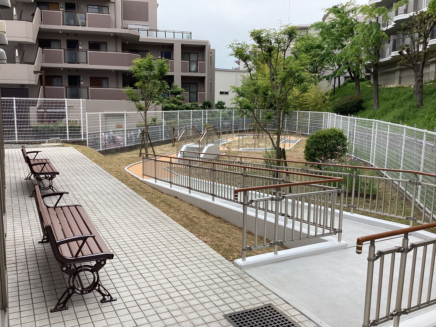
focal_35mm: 31
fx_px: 390
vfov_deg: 45.4
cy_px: 164
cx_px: 218
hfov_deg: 58.4
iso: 25
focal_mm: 3.3
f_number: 2.4
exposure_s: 1/450
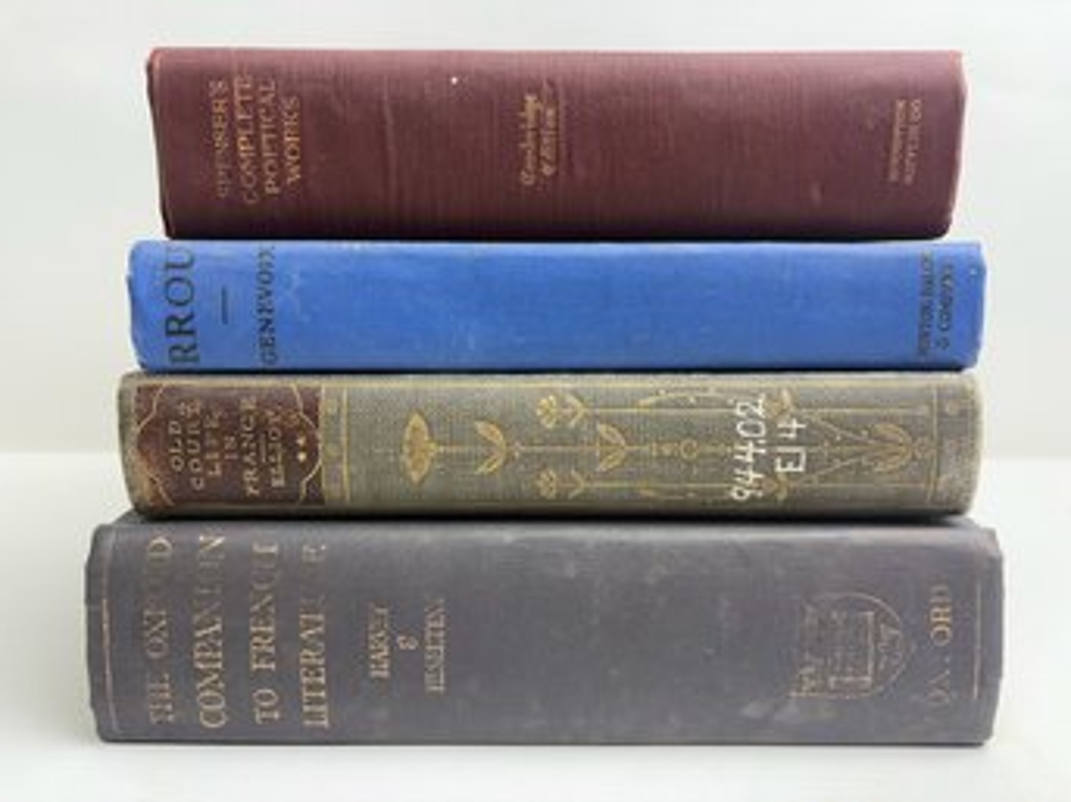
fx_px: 804
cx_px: 536
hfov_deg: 67.3
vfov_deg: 53.0
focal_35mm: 26
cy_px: 401
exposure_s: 1/120
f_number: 1.6
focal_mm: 5.96
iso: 80
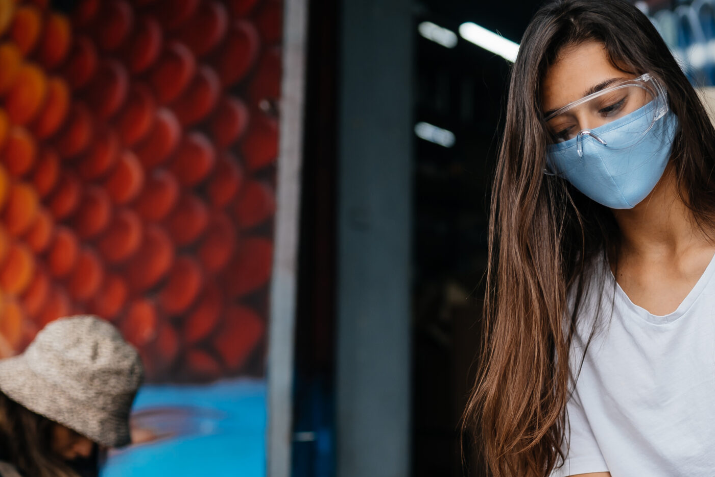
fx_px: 1271
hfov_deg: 30.9
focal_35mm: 64
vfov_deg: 21.0
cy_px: 387
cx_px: 531
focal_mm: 35
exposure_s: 1/320
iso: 200
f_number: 1.8
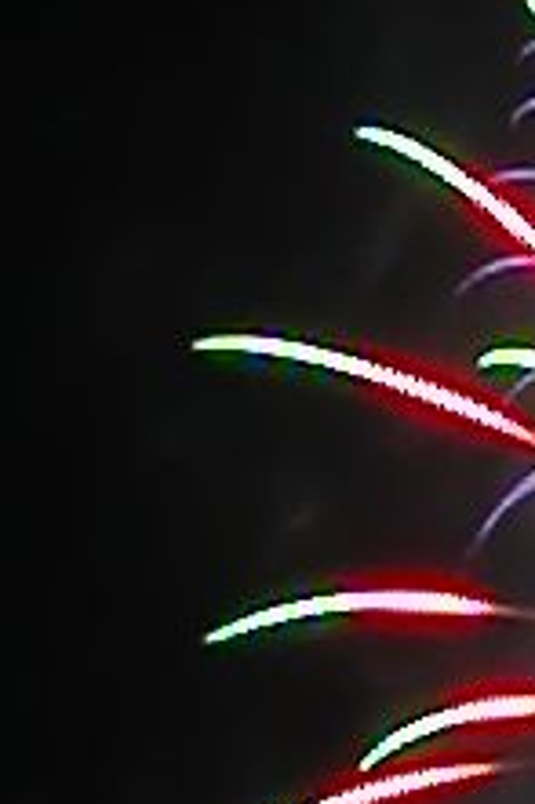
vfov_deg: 9.6
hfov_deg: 6.2
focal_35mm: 211
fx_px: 4711
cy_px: 1026
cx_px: 1368
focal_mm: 8.9
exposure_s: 4.63
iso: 100
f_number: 7.1
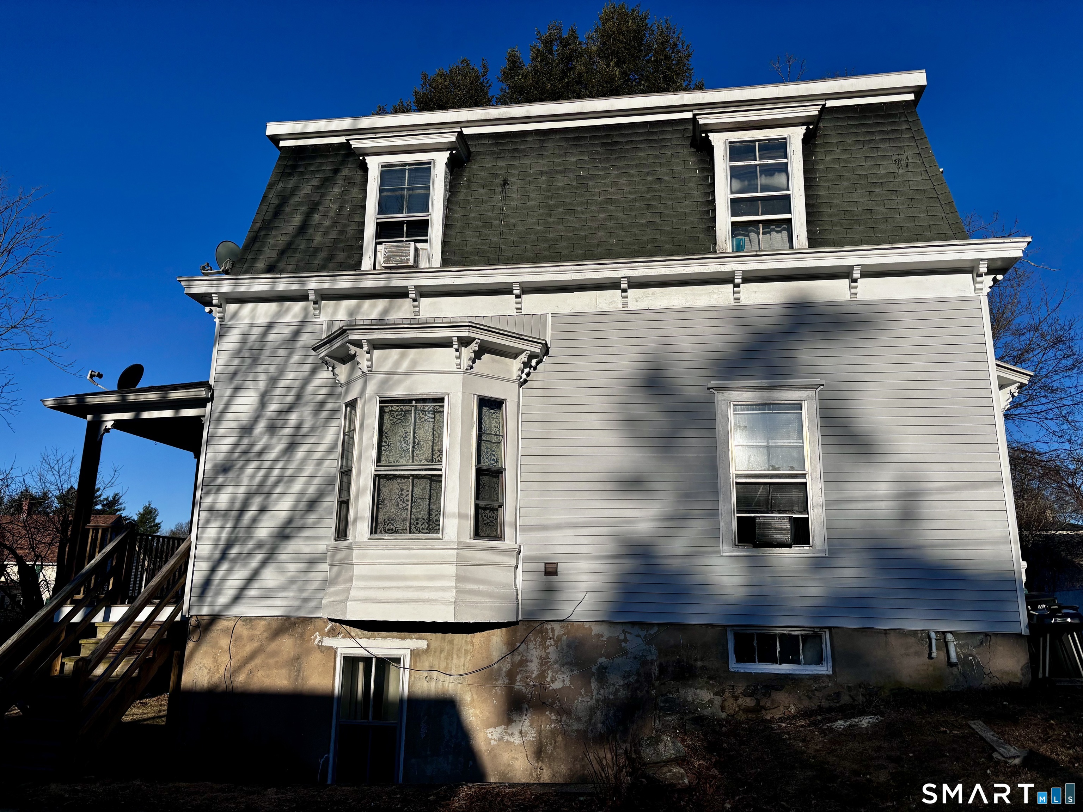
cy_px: 406
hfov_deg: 67.3
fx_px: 813
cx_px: 542
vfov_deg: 53.1
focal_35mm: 26
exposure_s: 1/5952
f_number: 1.6
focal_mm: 5.96
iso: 50
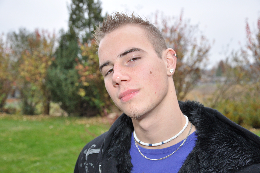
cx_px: 130
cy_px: 86
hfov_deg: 38.9
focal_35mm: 51
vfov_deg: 26.4
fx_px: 368
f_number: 4.2
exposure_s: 1/80
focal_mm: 34
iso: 400
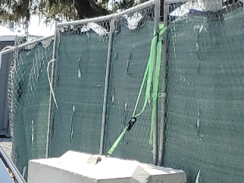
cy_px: 439
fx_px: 910
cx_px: -284
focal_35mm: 129
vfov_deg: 10.1
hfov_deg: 12.8
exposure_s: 1/2000
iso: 50
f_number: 1.5
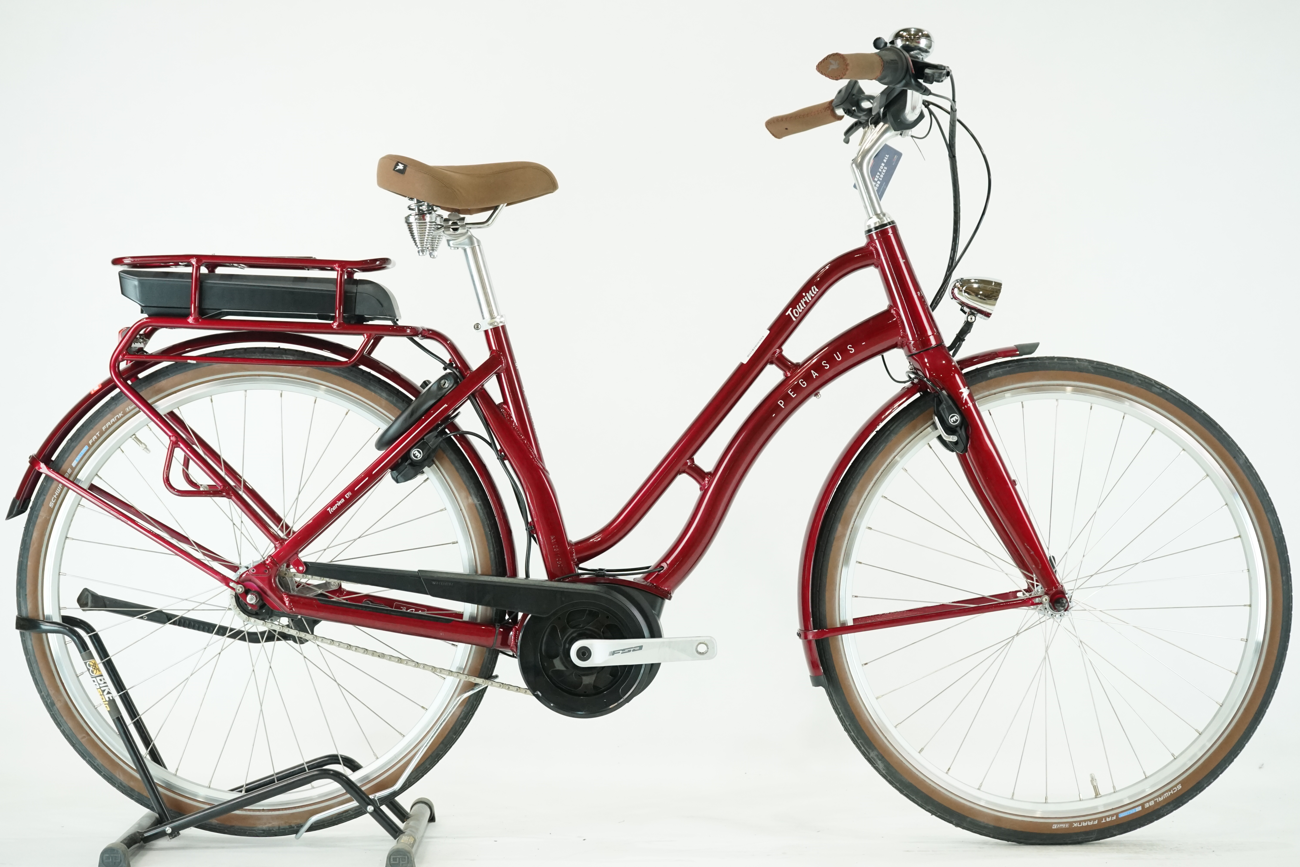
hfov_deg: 31.4
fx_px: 2311
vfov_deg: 21.2
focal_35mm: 64
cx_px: 650
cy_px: 434
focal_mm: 64
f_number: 6.3
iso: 2500
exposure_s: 1/200
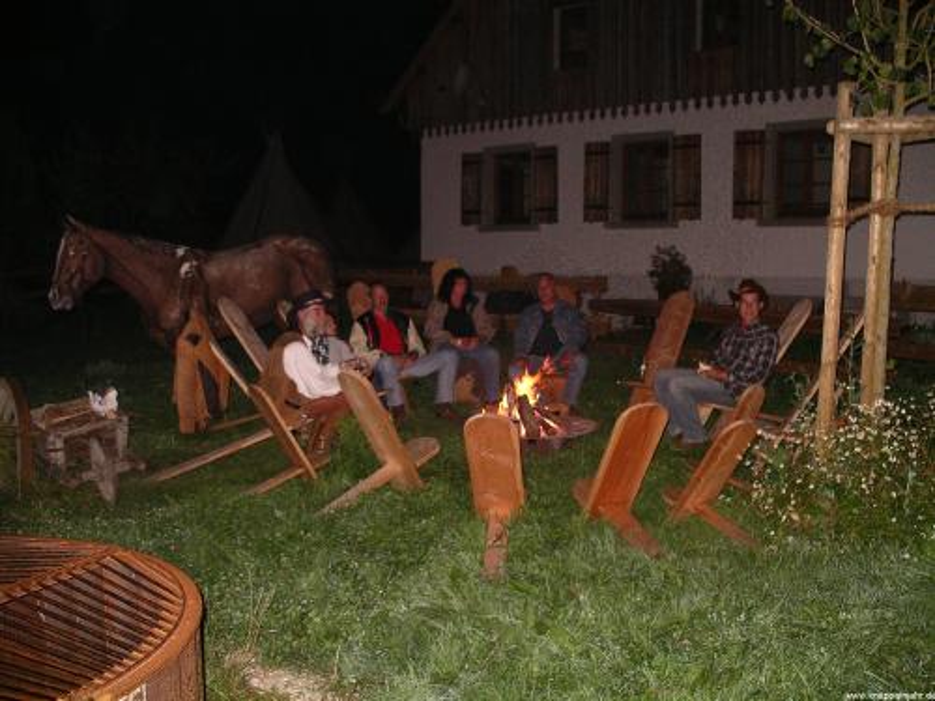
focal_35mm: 37
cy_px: 350
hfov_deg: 50.1
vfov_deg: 38.7
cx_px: 468
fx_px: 999
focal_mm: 7.8
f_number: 2.8
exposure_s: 1/40
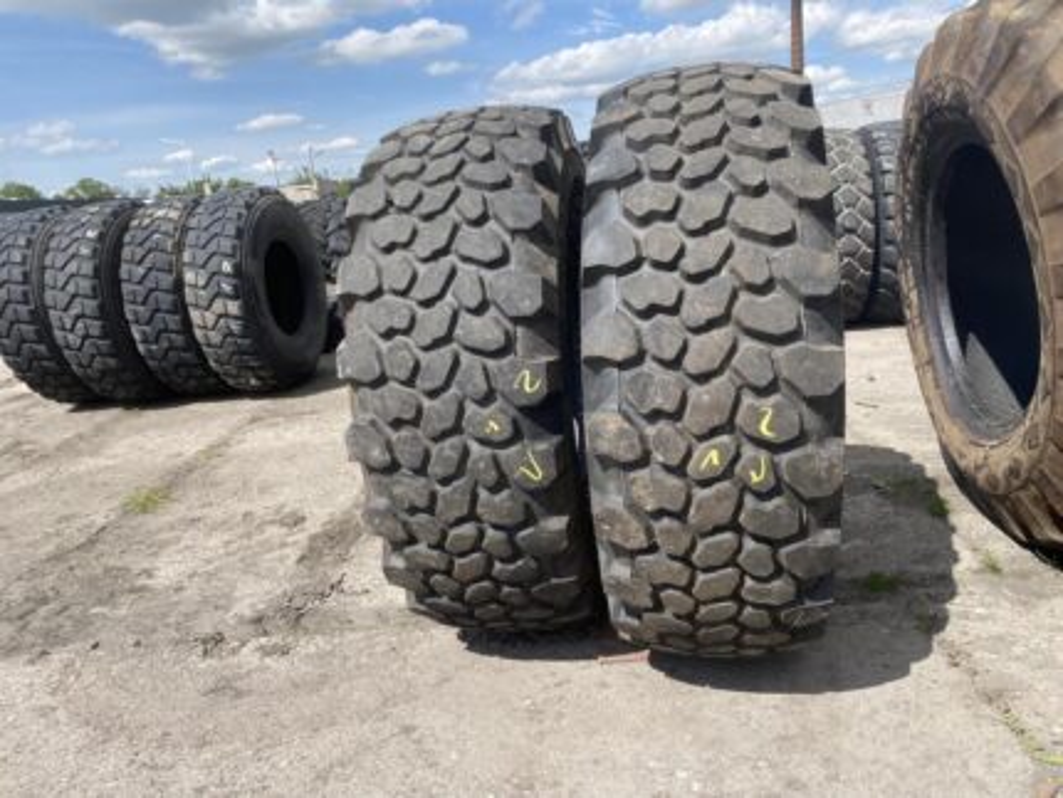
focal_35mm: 26
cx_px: 532
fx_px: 799
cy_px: 399
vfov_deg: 53.1
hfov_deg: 67.3
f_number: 1.8
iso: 32
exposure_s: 1/2315
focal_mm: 4.25
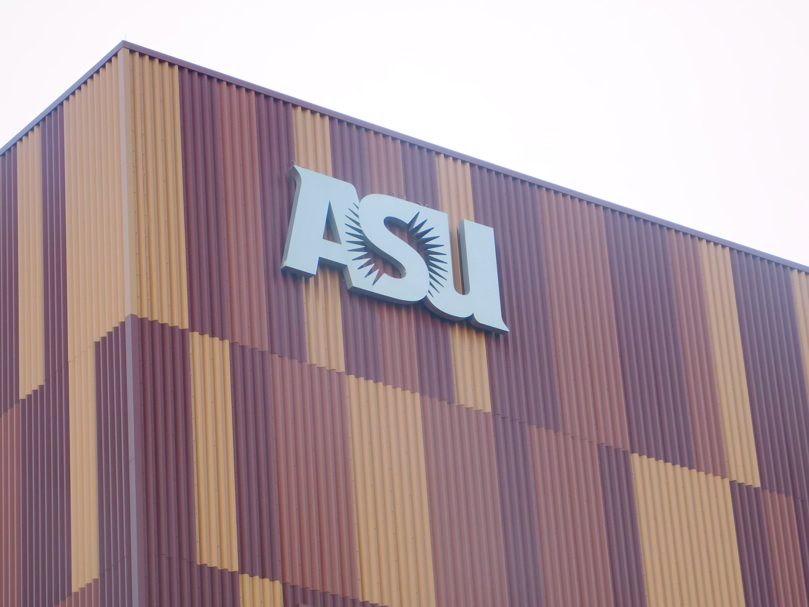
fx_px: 3132
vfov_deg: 11.1
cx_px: 404
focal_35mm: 134
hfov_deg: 14.7
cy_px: 304
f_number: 5
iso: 125
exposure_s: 1/40
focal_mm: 23.7
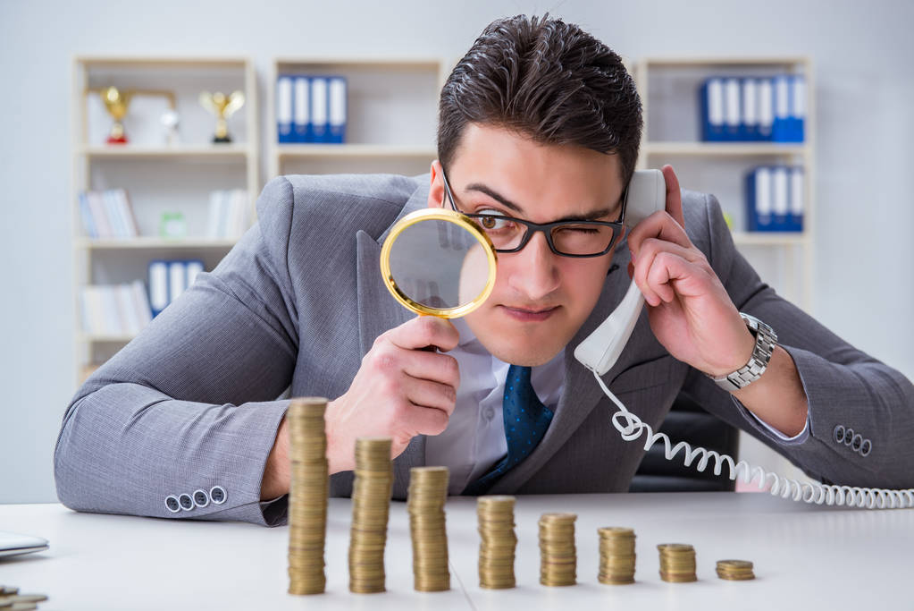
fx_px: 1575
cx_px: 457
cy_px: 306
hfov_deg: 32.4
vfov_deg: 21.9
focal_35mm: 62
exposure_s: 1/100
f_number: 4
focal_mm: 62
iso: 200
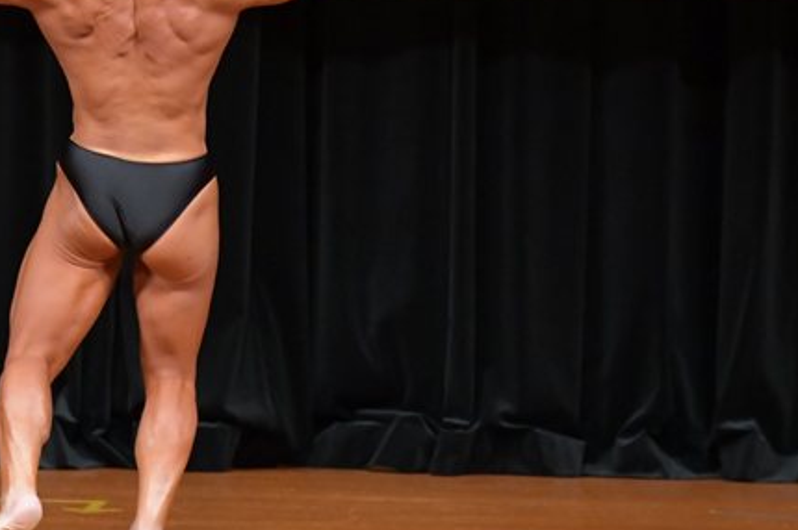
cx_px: 135
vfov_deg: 2.7
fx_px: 11385
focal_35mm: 514
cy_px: 154
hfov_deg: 4.0
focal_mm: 190
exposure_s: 1/400
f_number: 5.6
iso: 5000
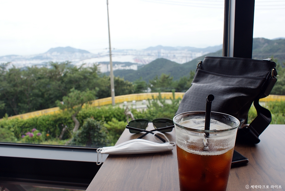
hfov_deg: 61.9
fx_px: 238
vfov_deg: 43.7
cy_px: 96
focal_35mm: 30
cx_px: 142
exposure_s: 1/50
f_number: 9
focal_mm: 20
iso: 100
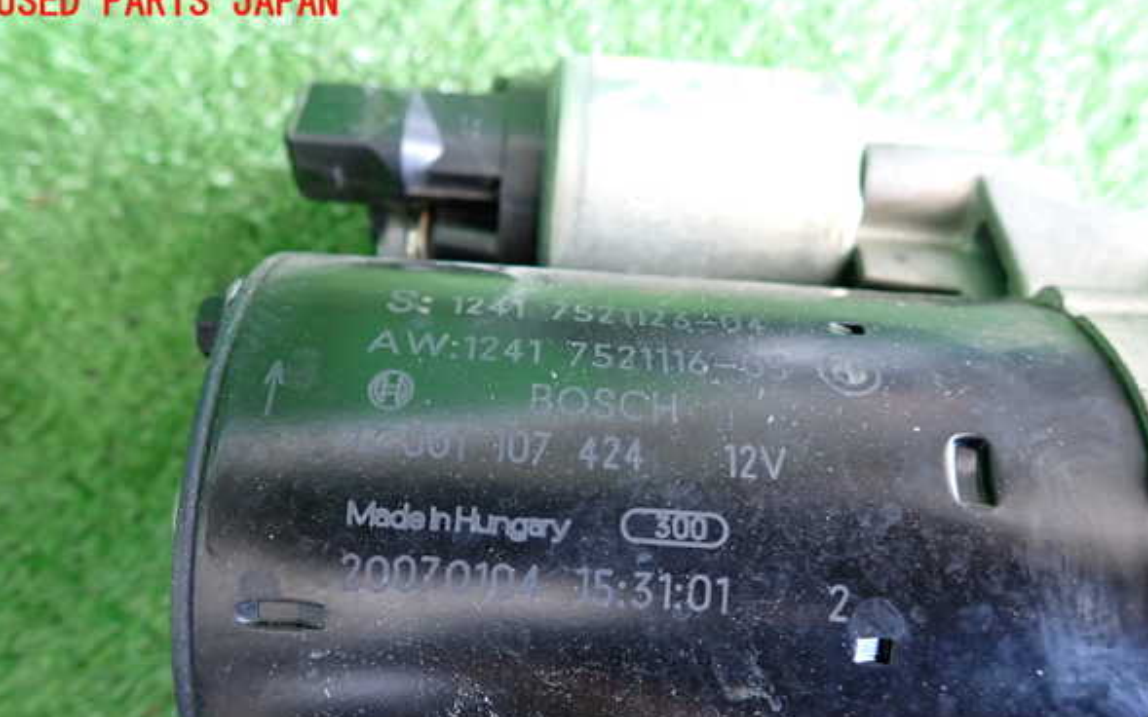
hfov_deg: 68.4
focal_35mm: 27
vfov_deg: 45.8
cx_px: 569
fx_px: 845
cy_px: 417
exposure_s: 1/30
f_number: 2
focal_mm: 4.5
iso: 400
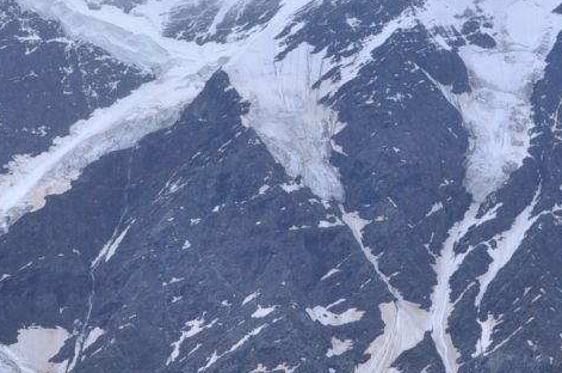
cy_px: 339
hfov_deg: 17.6
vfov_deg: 11.7
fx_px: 1807
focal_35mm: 116
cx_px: 191
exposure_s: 1/125
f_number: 14
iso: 200
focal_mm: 28
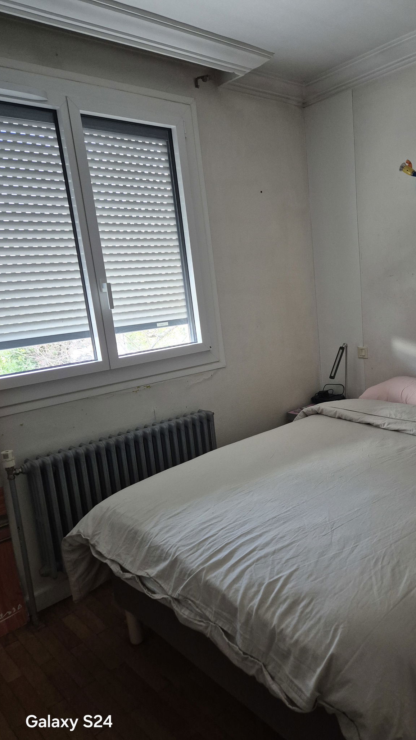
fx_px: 510
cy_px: 383
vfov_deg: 71.9
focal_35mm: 26
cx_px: 277
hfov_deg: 43.7
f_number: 1.8
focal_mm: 5.4
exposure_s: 1/100
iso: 640
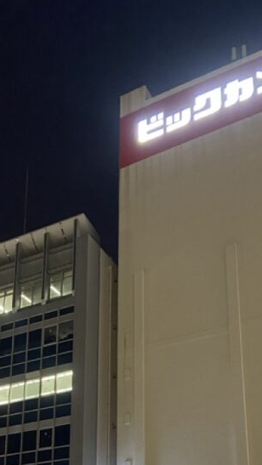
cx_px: 63
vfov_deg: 36.5
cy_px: 428
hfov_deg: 22.4
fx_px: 654
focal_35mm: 53
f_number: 1.8
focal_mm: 4.25
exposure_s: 1/25
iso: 640
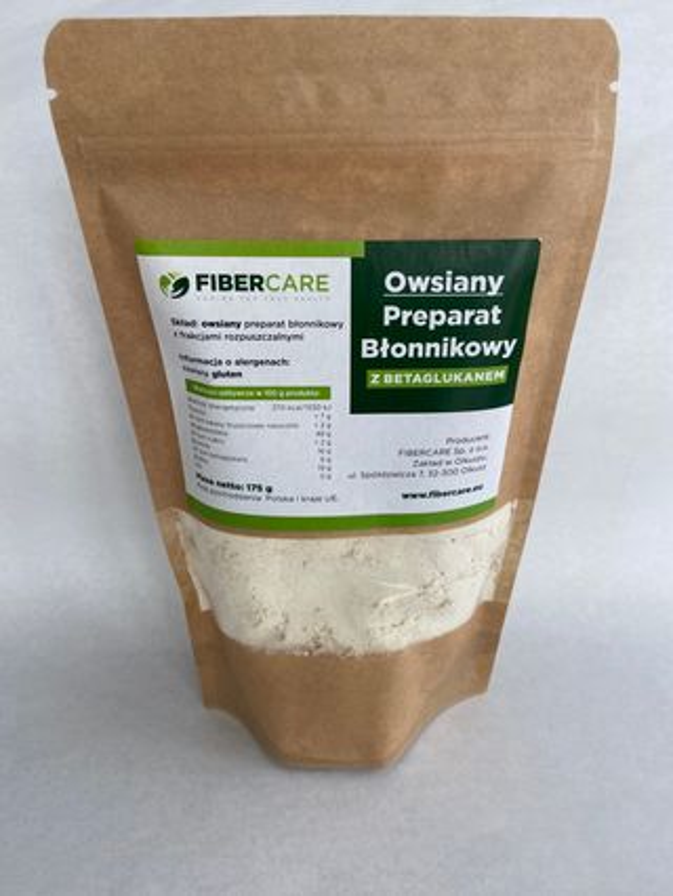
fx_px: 673
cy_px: 448
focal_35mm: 26
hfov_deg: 53.1
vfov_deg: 67.3
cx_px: 336
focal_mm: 4.25
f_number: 1.8
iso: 32
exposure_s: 1/374
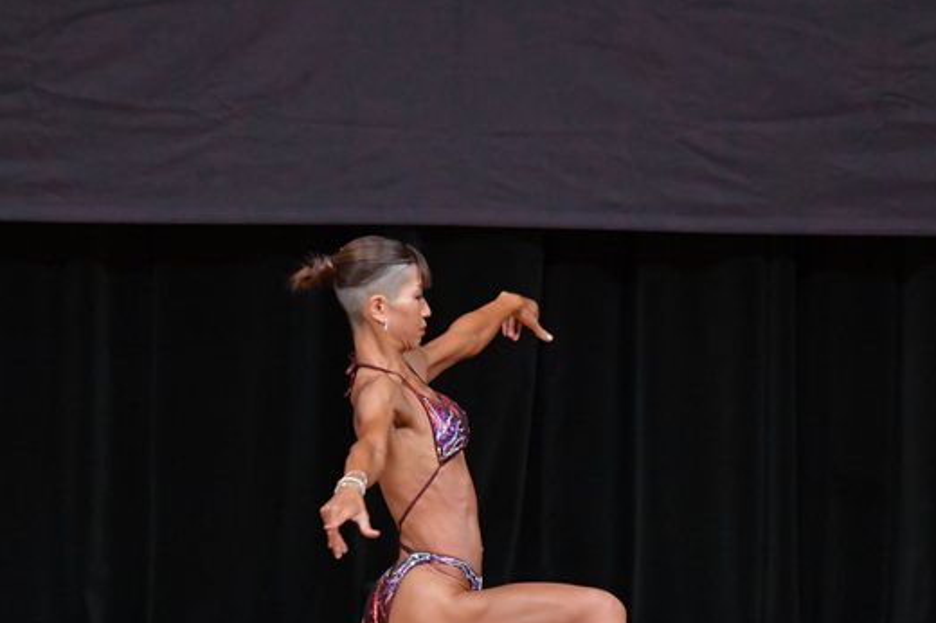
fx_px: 11614
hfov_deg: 4.6
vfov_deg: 3.1
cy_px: 402
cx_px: 494
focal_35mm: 447
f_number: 5.6
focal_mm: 200
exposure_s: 1/400
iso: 4000
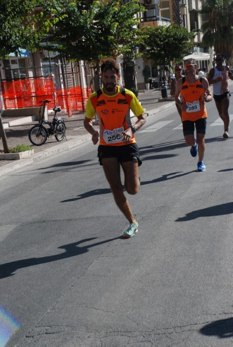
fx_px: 753
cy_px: 174
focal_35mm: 78
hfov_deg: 17.6
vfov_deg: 25.9
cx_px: 116
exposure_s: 1/2000
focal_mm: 52
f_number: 8
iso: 1000
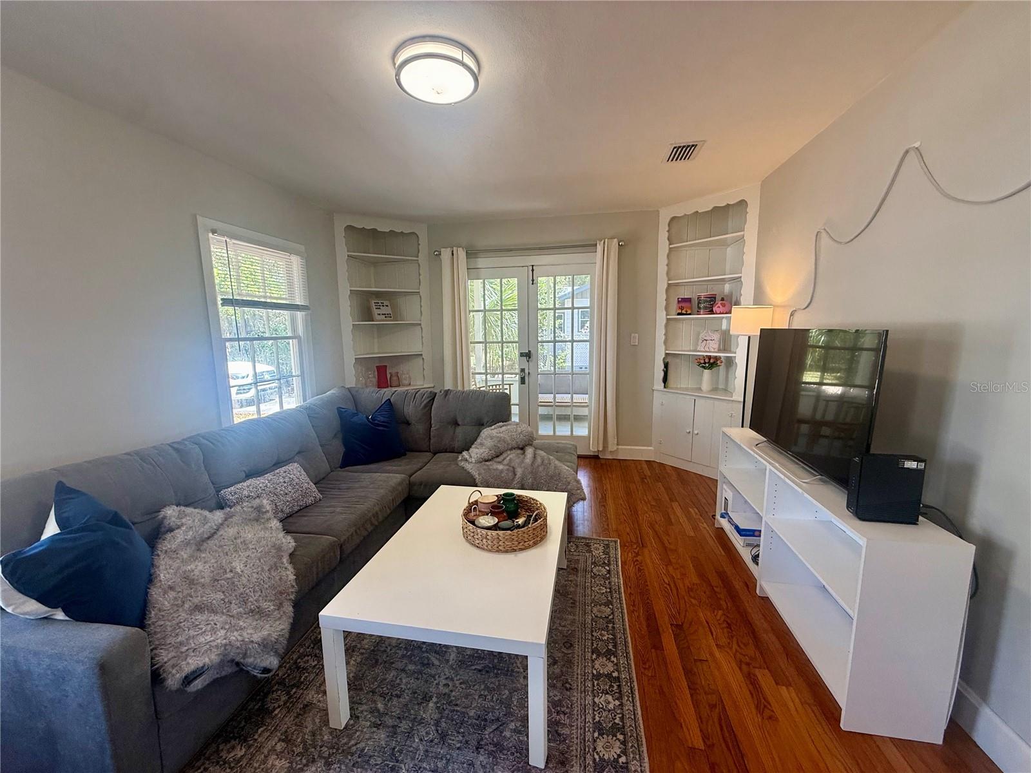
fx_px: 417
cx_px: 516
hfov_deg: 102.1
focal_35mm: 14
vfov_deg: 85.7
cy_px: 386
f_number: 2.2
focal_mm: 2.22
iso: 160
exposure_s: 1/120
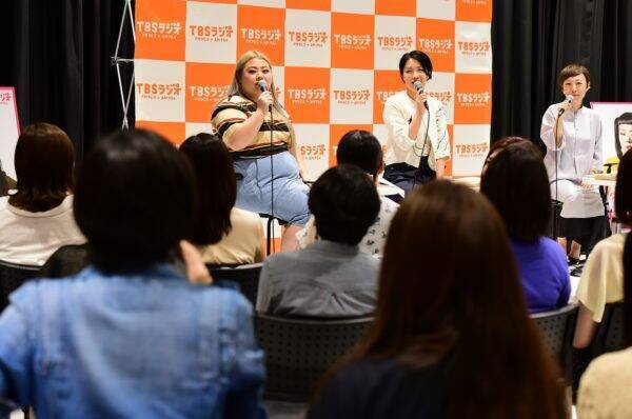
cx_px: 316
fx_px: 1227
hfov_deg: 28.9
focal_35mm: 70
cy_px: 210
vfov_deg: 19.4
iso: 2000
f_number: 5.6
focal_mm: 70
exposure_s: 1/80
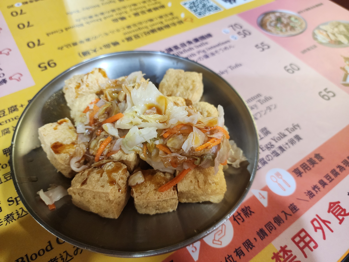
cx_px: 174
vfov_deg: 58.9
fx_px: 232
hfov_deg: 73.9
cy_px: 131
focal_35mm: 23
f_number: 1.8
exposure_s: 1/120
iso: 500
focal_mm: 6.4
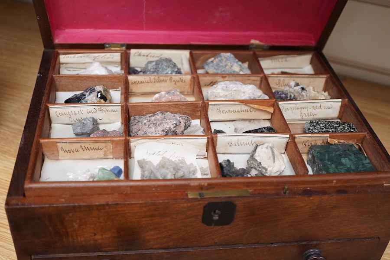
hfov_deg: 43.6
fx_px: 487
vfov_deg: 29.9
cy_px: 130
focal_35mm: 45
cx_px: 195
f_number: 3.5
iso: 1250
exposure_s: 1/125
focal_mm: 30
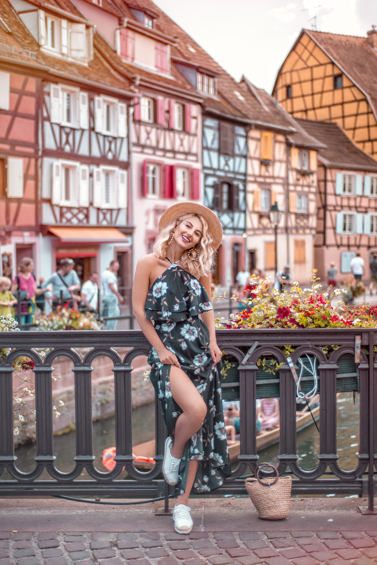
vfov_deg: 39.6
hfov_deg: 27.0
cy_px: 282
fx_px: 785
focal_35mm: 50
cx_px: 188
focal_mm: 50
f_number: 1.8
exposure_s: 1/640
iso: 50
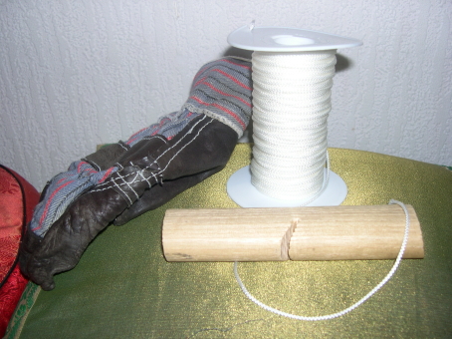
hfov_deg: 49.0
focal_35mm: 38
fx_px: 496
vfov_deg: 37.7
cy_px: 170
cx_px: 226
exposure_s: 1/60
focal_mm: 8
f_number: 2.8
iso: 100
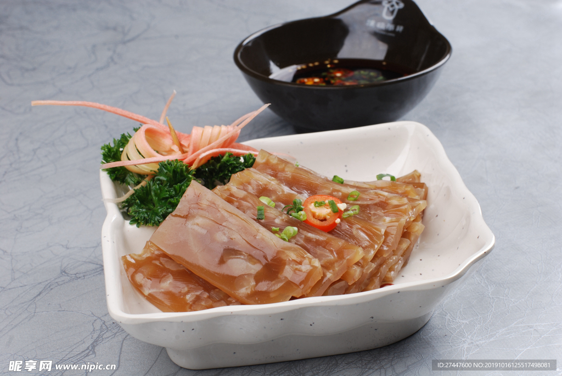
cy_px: 188
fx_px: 1172
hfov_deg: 27.0
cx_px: 281
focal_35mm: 75
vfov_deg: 18.2
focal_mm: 50
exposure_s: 1/125
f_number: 13
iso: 100
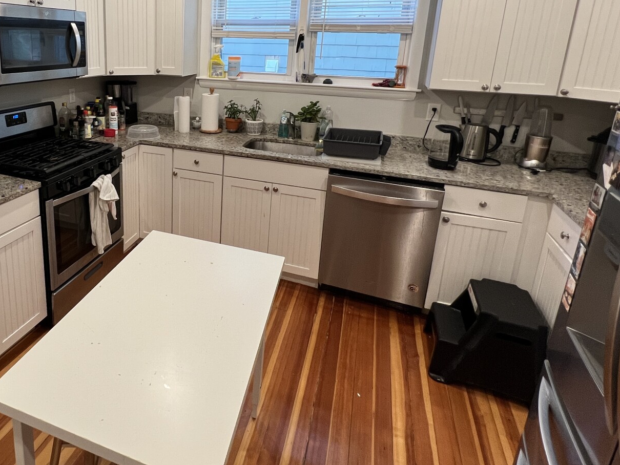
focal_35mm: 22
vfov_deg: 59.0
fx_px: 394
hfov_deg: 72.5
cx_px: 177
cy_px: 139
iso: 200
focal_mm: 1.57
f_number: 1.8
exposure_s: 1/120
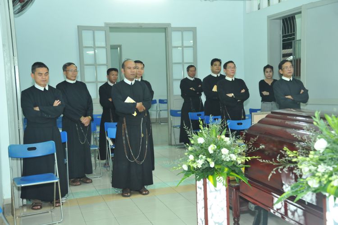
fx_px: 432
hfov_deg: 42.7
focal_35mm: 46
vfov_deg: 29.2
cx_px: 169
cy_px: 112
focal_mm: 46
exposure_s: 1/60
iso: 2000
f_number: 4.5
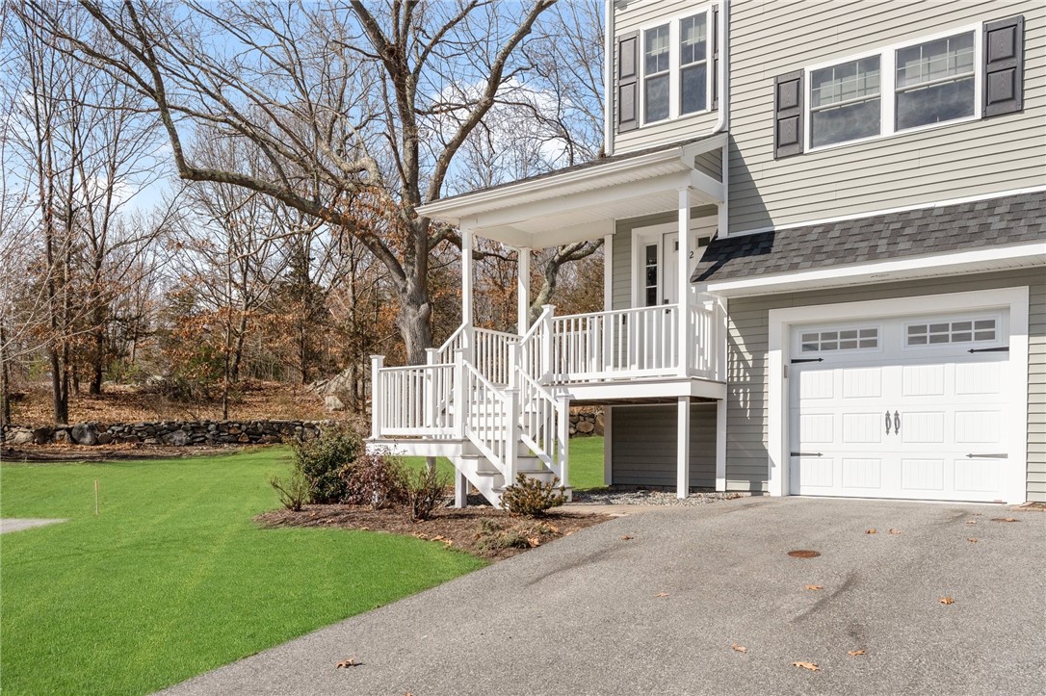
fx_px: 813
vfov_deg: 46.4
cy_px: 348
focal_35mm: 28
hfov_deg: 65.5
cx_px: 523
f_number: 7.1
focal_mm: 28
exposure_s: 1/4000
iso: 640
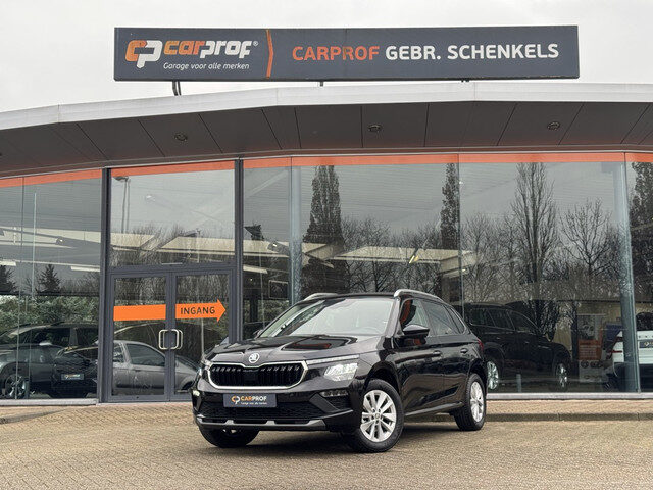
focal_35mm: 48
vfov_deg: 30.3
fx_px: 905
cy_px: 245
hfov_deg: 39.7
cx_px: 326
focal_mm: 6.76
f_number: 1.78
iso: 64
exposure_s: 1/328
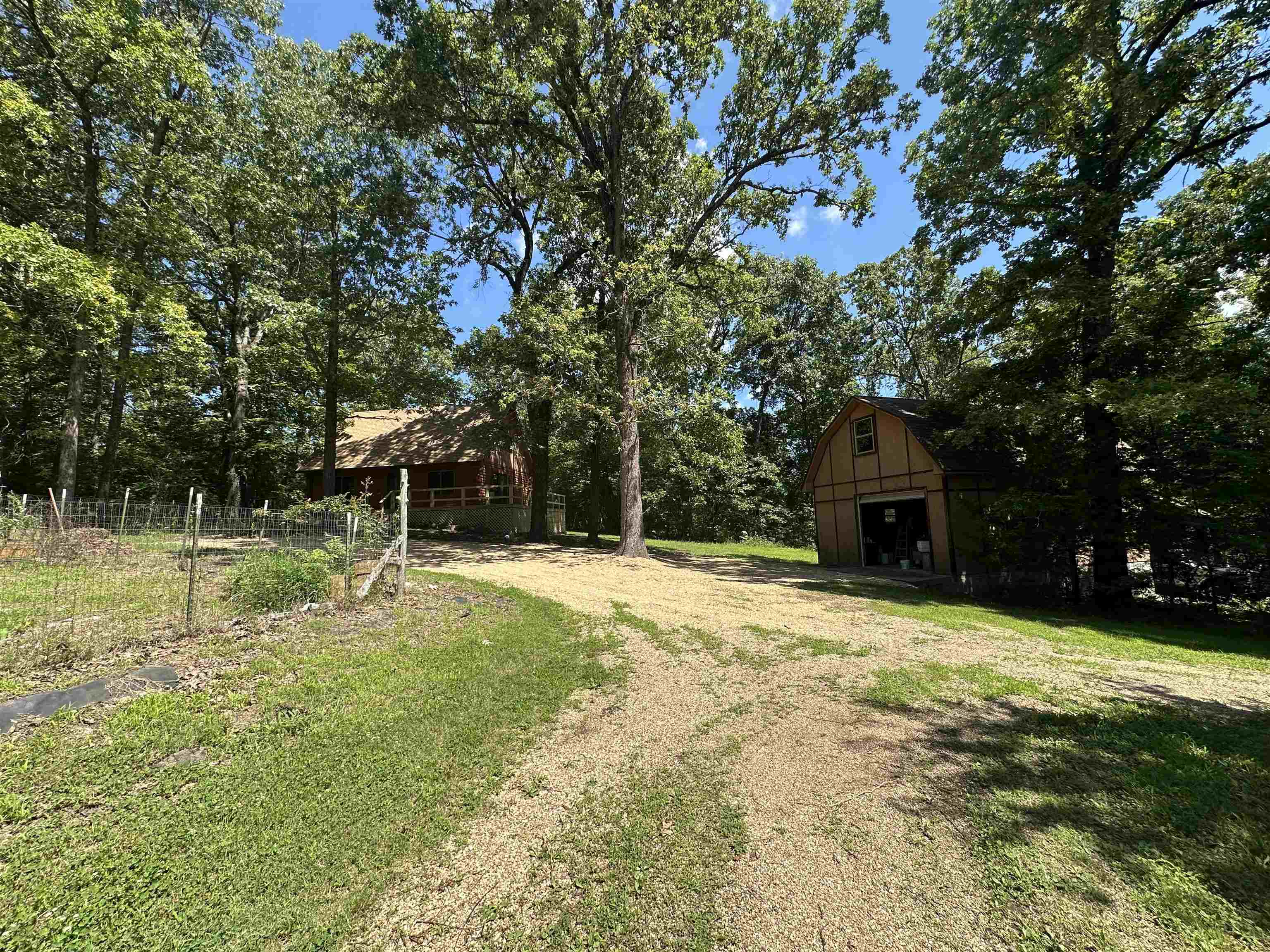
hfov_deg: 102.1
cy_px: 476
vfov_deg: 85.7
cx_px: 635
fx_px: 514
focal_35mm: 14
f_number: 2.2
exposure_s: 1/955
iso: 50
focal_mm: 2.22
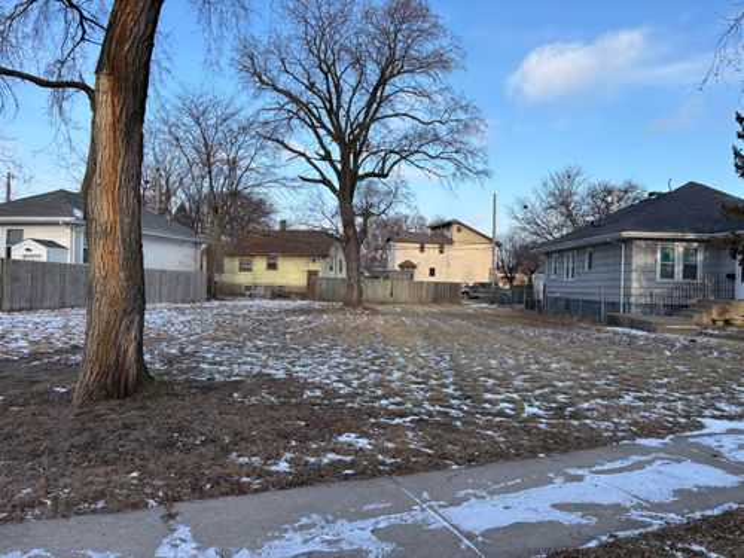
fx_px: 559
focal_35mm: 26
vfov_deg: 53.1
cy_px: 279
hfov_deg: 67.3
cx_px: 372
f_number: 1.6
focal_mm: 5.96
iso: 50
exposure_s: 1/1178
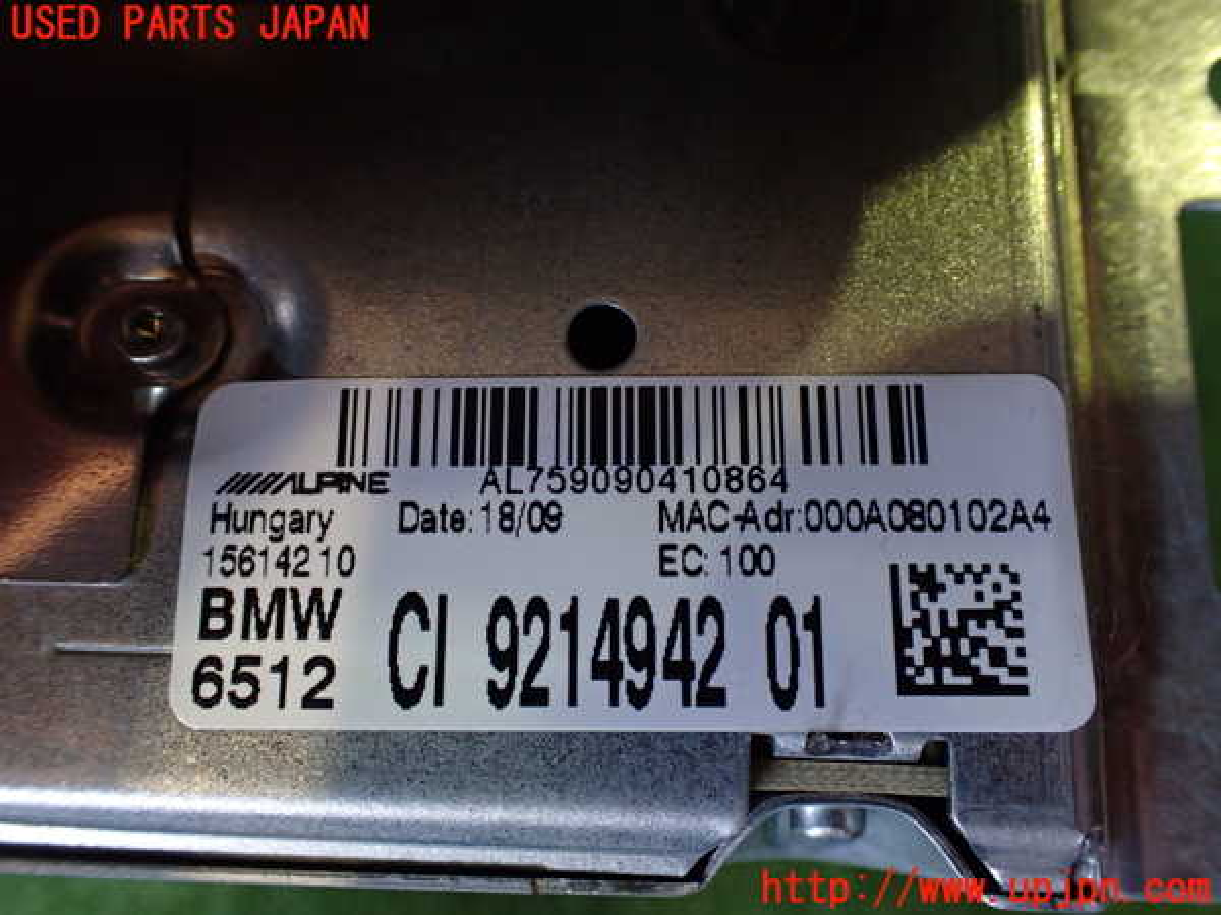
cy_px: 458
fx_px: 1058
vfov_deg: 46.8
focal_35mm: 30
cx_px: 610
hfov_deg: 60.0
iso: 400
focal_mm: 5.4
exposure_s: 1/125
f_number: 2.3
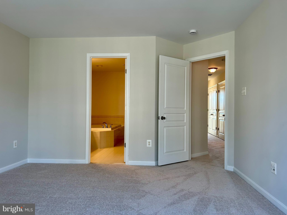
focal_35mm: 26
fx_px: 216
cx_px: 144
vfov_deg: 53.1
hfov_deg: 67.3
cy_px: 108
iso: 40
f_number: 1.5
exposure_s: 1/120
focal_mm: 5.7
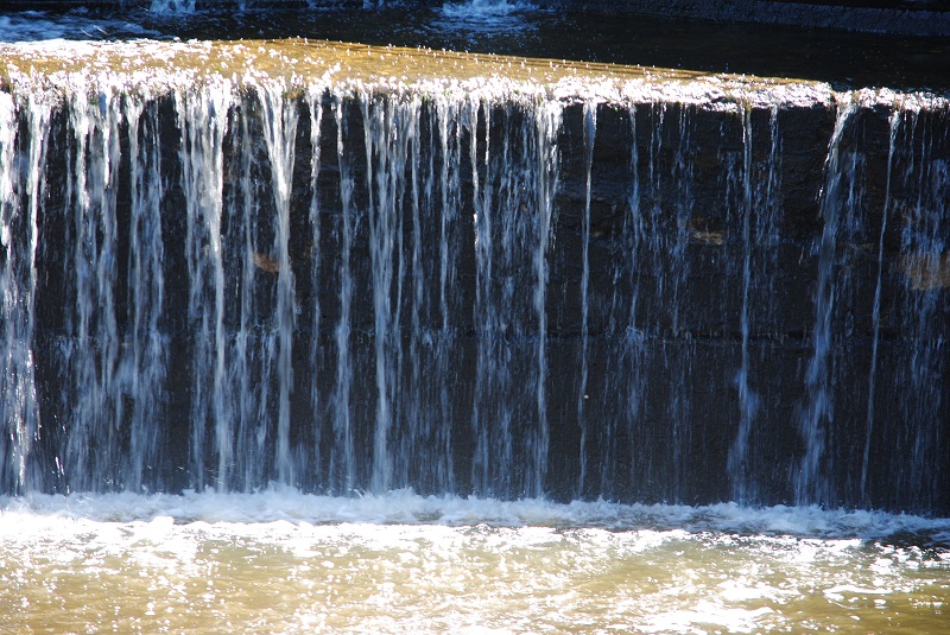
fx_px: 7329
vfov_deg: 5.0
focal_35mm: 278
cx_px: 475
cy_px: 318
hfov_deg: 7.4
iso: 100
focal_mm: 185
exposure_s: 1/40
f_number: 5.6
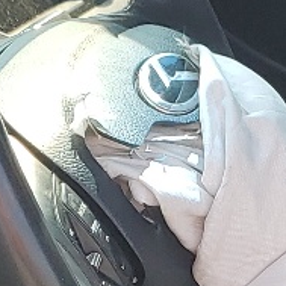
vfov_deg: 8.5
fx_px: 1823
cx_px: 440
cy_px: 578
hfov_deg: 8.7
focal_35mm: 195
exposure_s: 1/435
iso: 50
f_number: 1.5
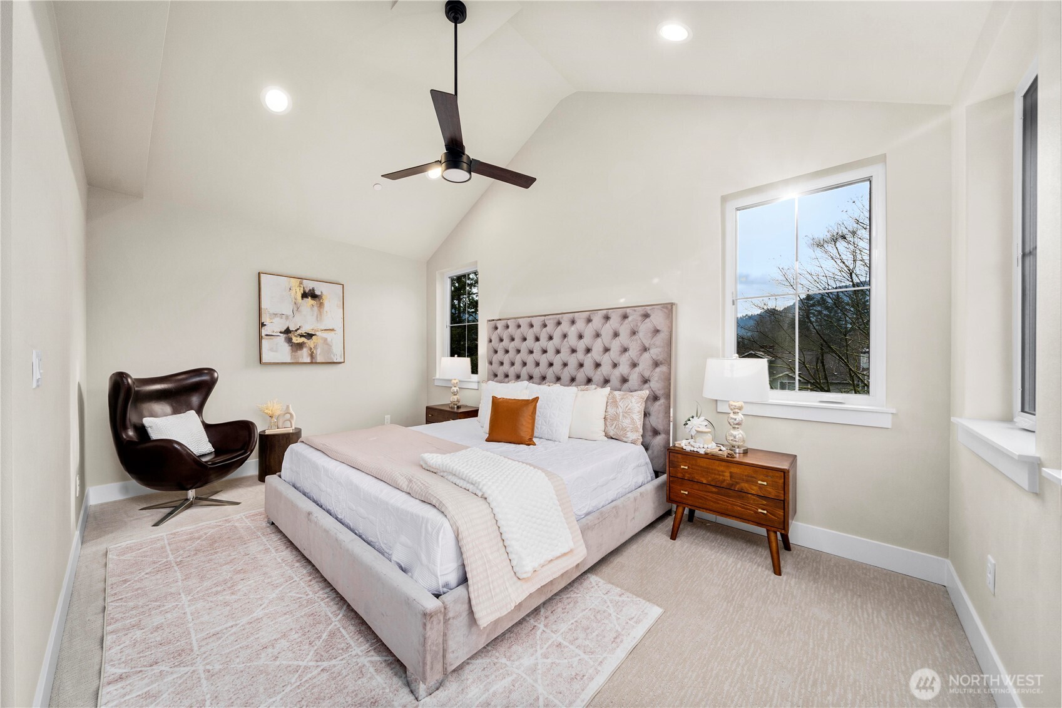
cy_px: 354
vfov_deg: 90.0
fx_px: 354
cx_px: 531
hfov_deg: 112.6
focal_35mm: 12
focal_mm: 12
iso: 100
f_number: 7.1
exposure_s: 1/160
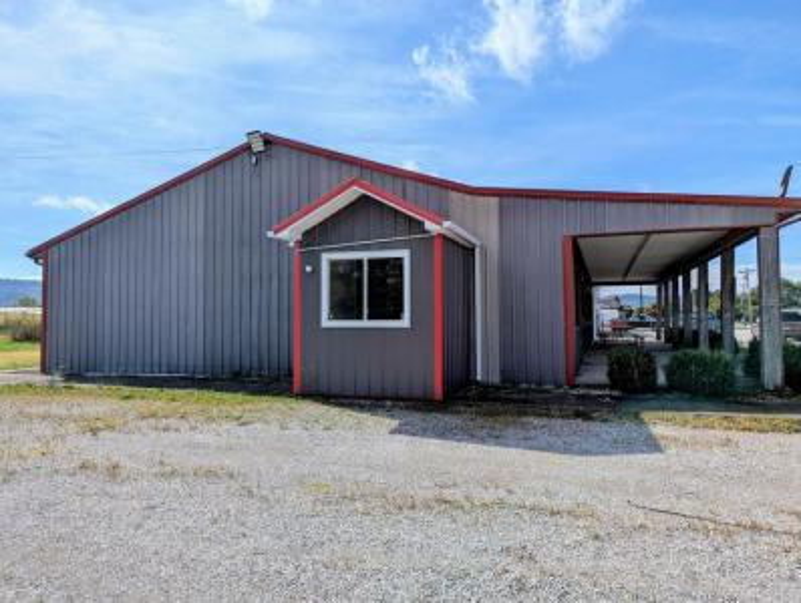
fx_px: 556
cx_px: 400
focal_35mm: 24
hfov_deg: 71.5
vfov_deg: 57.0
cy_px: 302
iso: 47
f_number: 1.85
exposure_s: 1/3906
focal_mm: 6.81
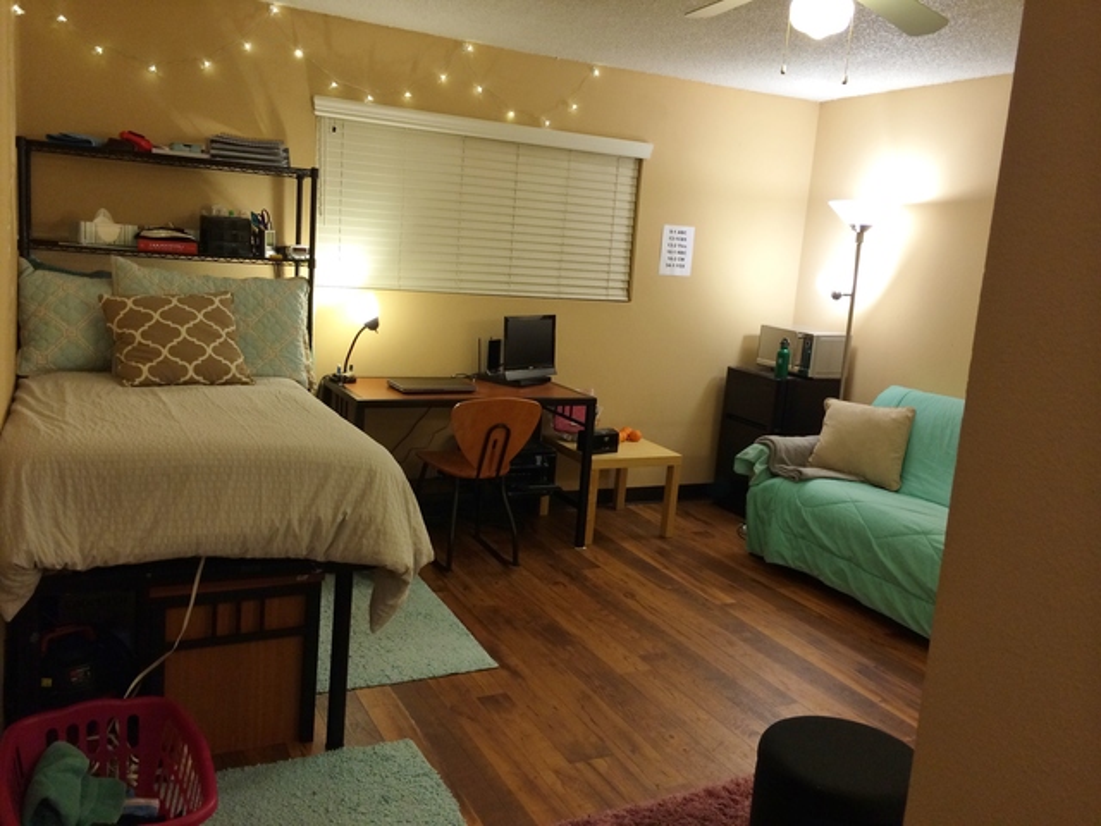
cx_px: 550
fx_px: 954
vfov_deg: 46.8
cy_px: 413
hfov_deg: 60.0
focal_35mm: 30
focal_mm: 4.12
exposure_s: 1/30
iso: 100
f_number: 2.2
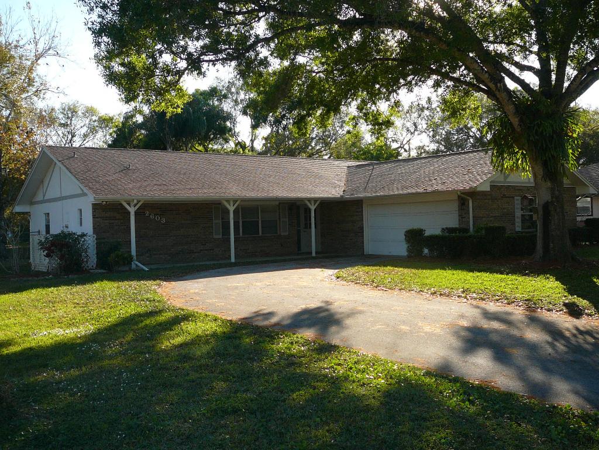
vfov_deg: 40.7
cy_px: 225
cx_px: 300
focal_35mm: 35
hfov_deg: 52.6
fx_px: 606
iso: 80
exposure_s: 1/400
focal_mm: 5.2
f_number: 2.8
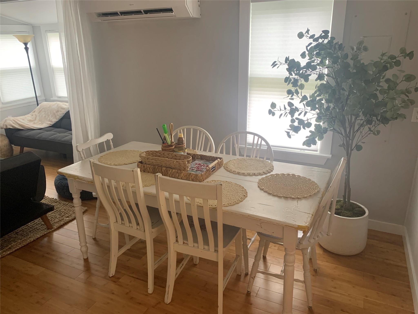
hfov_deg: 67.3
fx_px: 314
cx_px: 209
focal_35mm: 26
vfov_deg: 53.1
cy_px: 157
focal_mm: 4.25
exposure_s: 1/60
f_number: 1.8
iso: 160
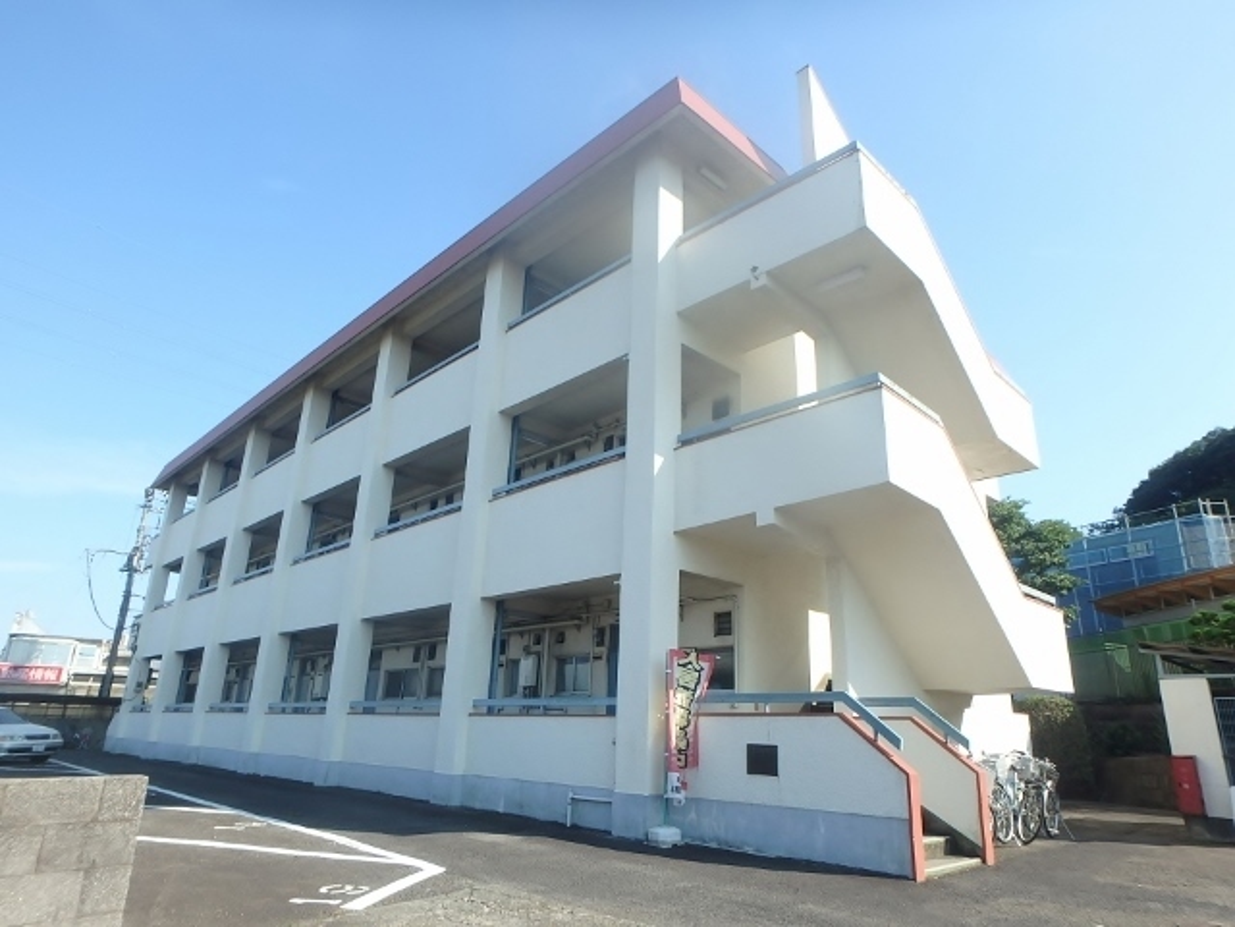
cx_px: 618
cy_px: 464
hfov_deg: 79.0
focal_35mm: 21
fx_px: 749
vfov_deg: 63.4
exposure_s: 1/640
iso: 125
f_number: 3.5
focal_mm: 3.7
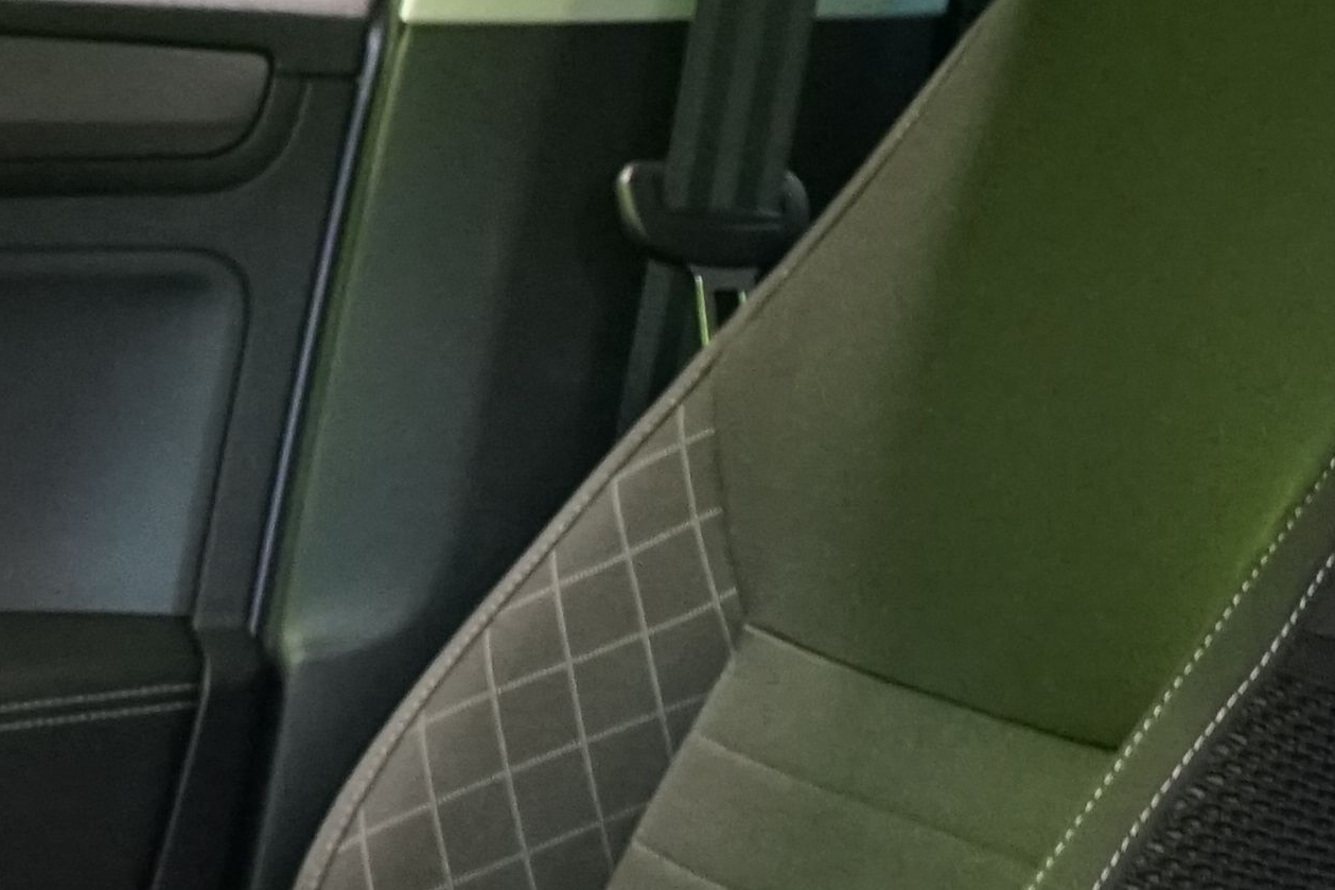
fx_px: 5302
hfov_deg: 14.2
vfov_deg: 9.2
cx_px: 1131
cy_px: 1497
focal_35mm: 143
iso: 3200
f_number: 5.6
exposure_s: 1/20
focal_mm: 30
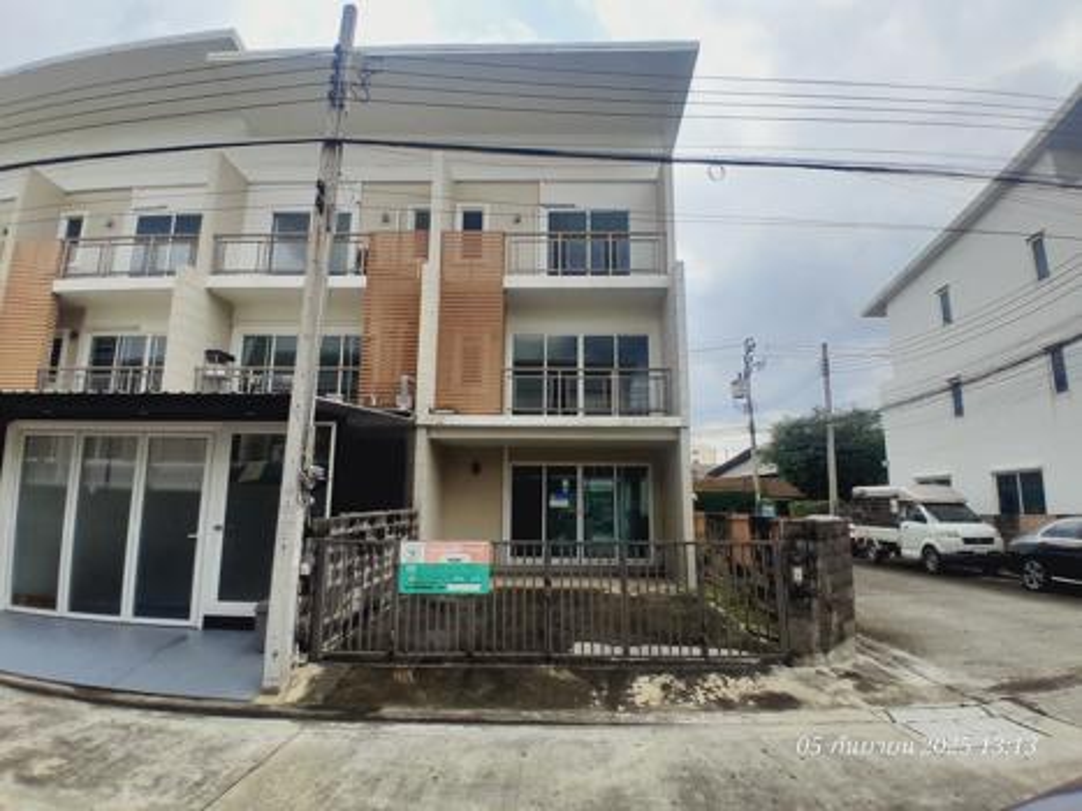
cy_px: 406
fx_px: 531
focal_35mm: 17
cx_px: 541
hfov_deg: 91.0
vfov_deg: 74.7
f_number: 2.2
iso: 40
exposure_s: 1/1280
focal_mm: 1.46
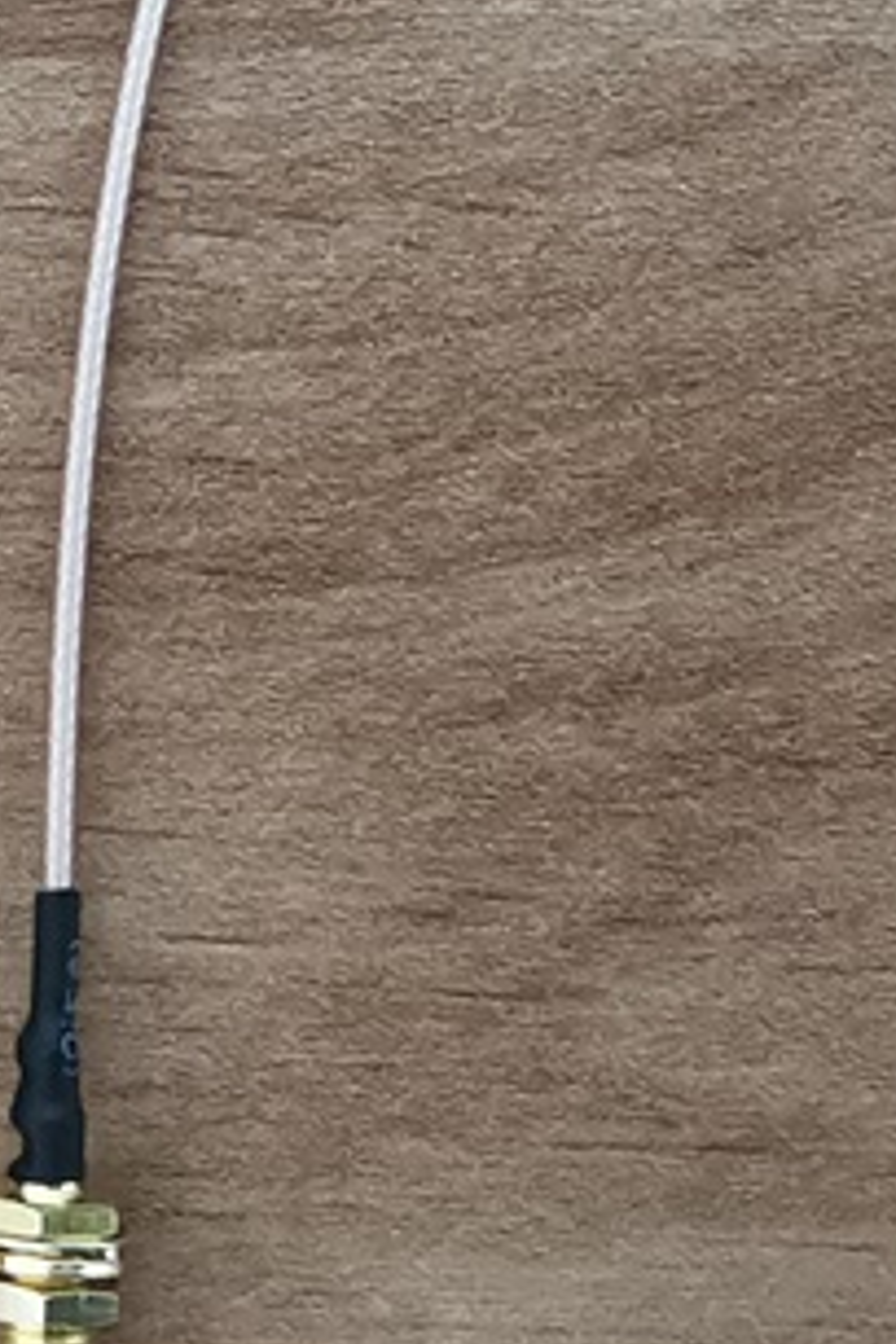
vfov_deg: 17.3
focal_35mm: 113
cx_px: -584
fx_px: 4218
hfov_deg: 11.5
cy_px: -242
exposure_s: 1/50
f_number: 2.4
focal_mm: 4.75
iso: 500
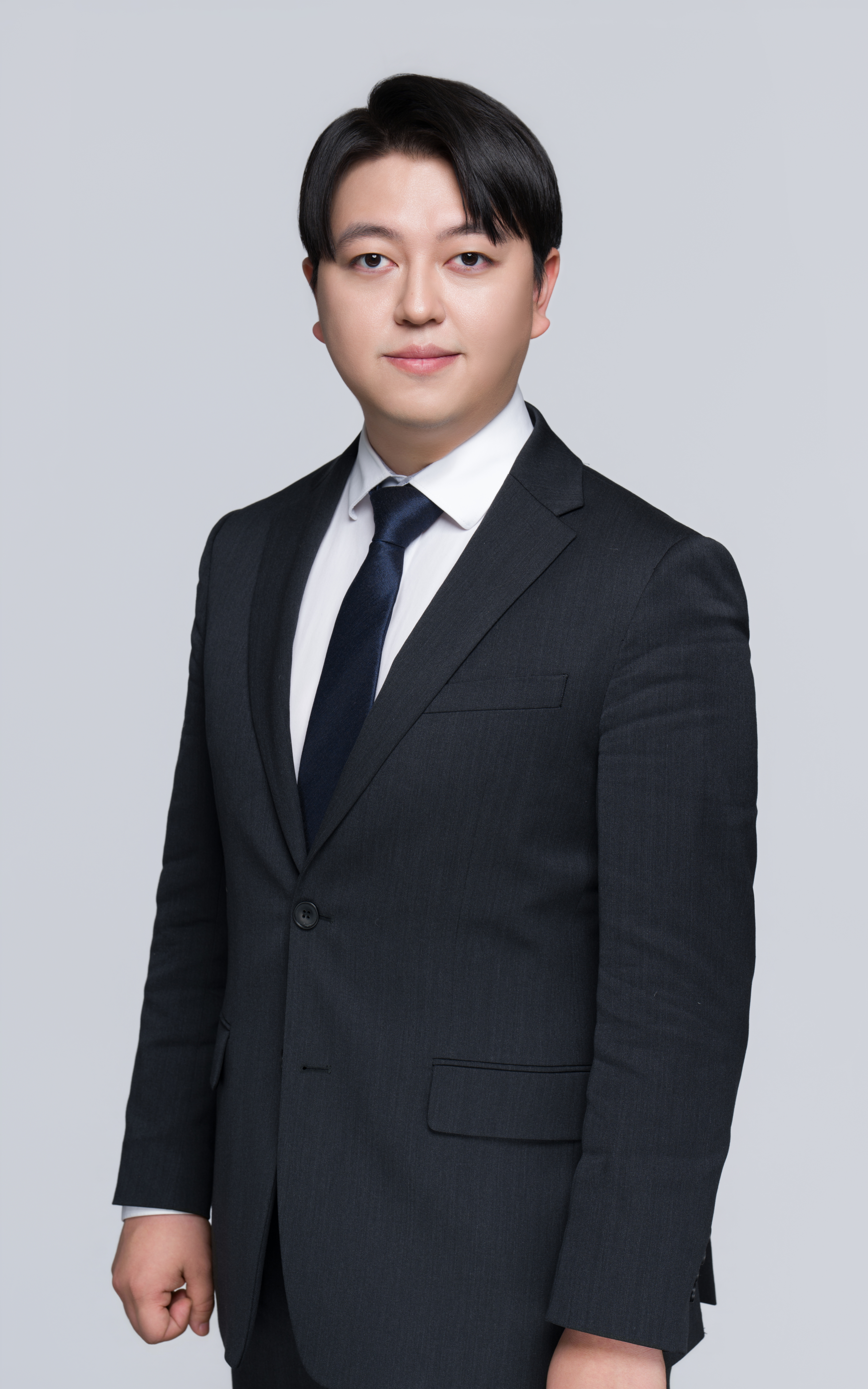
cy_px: 696
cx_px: 443
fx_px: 3293
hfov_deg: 15.0
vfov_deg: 23.8
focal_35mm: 87
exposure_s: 1/160
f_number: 9
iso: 64
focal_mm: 85
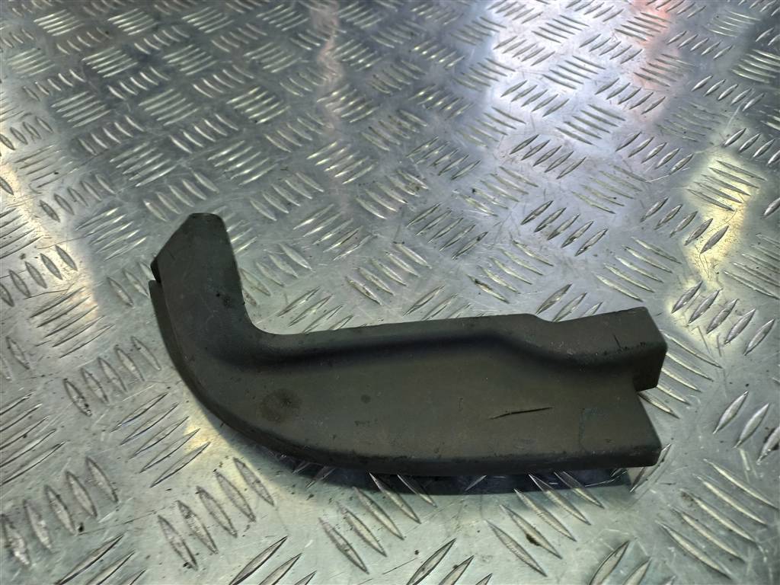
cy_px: 292
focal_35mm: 25
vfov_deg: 54.9
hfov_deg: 69.4
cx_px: 390
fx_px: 563
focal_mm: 4.6
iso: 32
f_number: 1.8
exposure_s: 1/50
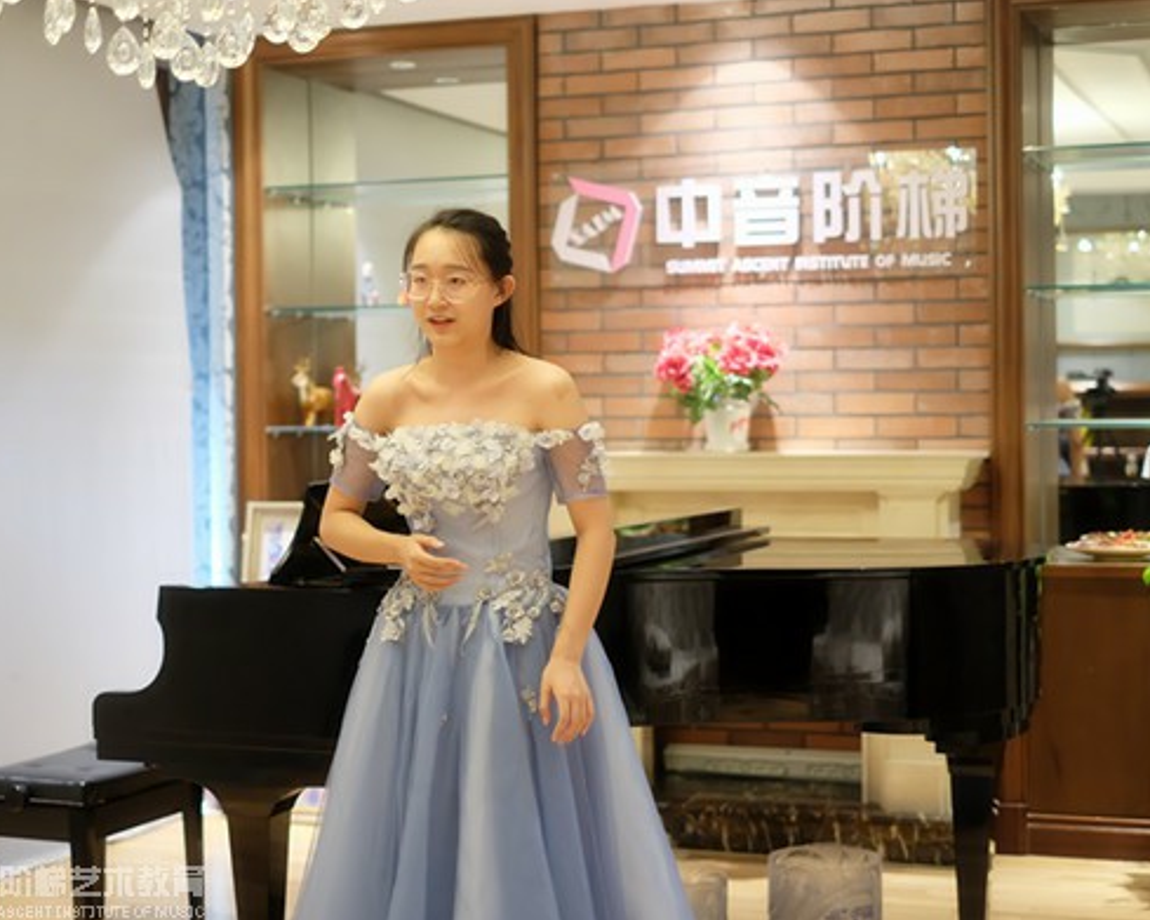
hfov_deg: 31.0
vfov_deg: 25.0
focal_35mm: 61
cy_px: 458
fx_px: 2076
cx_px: 541
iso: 1000
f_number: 1.4
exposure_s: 1/75
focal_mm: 35
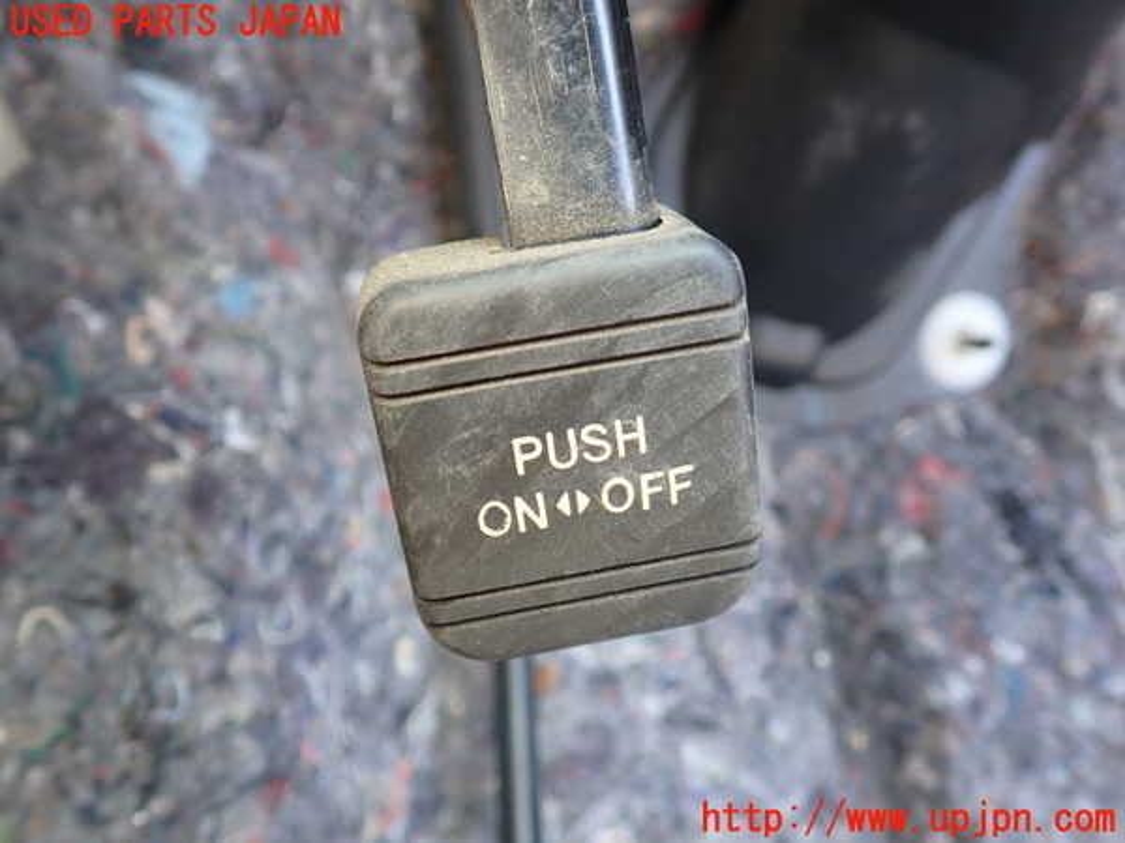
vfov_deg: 46.8
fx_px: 975
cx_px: 562
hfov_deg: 60.0
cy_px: 422
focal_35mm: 30
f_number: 2.3
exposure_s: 1/60
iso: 160
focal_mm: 5.4
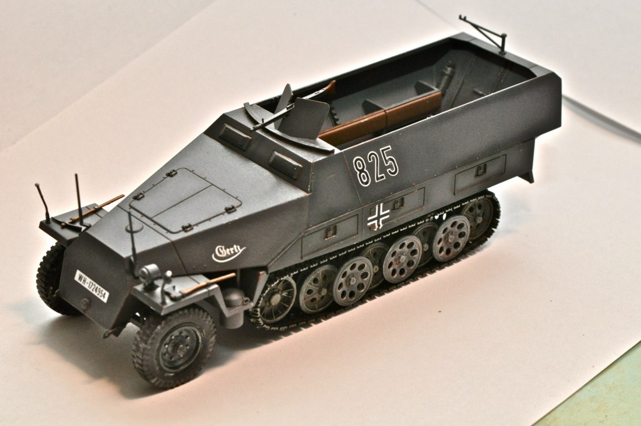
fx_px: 1867
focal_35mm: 105
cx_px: 320
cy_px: 213
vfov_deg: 13.0
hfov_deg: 19.5
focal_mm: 70
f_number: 11
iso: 800
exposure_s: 1/125
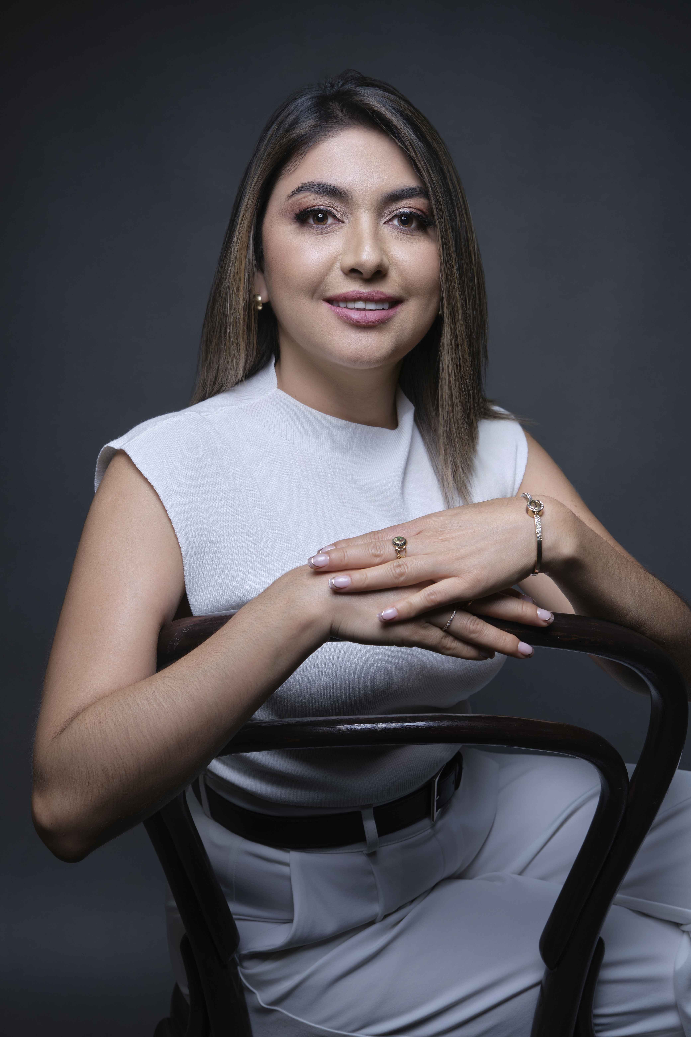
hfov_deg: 30.5
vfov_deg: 44.5
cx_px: 346
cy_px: 518
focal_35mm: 44
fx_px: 1267
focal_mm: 29.2
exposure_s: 1/100
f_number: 5.6
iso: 160
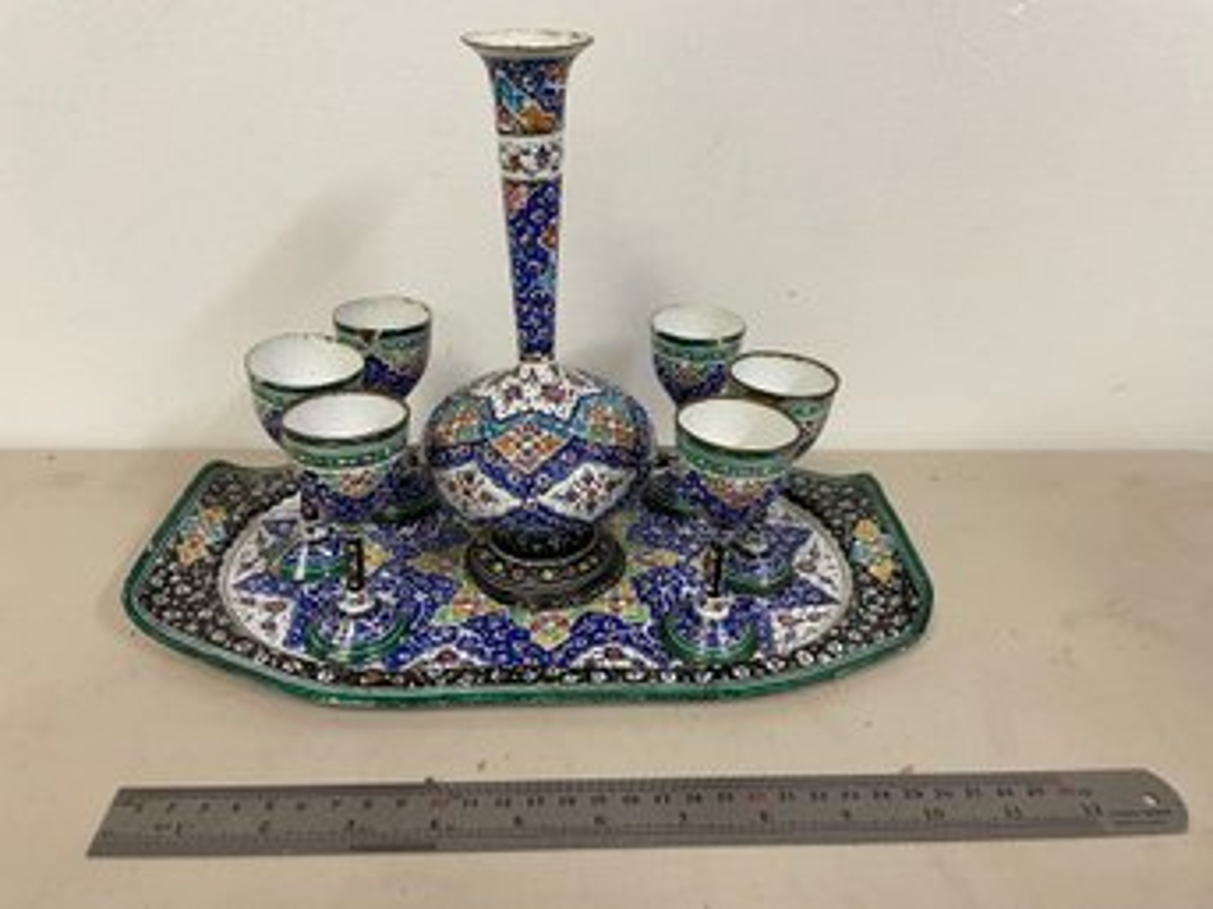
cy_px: 454
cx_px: 606
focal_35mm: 26
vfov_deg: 53.0
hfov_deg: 67.3
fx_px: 911
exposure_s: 1/60
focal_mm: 4.2
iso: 80
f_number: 1.6
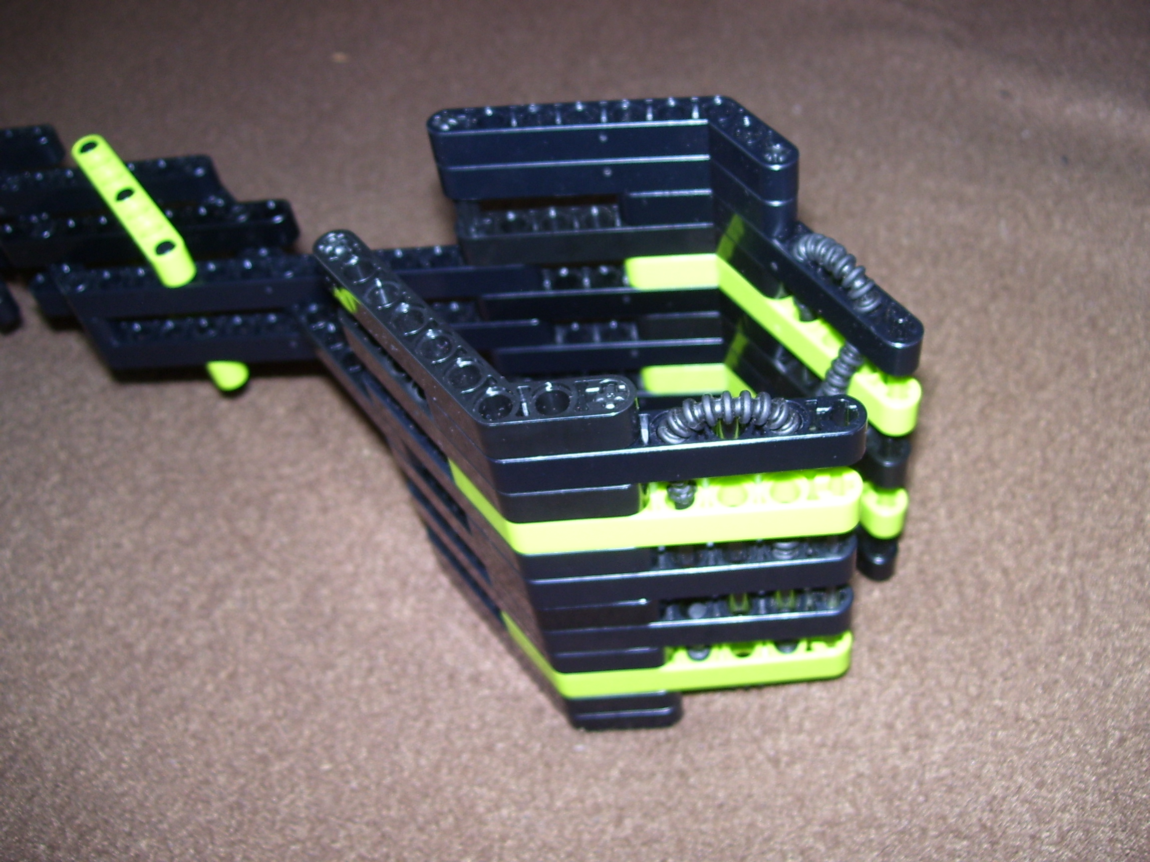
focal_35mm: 36
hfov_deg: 51.4
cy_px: 431
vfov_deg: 39.7
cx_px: 575
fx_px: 1196
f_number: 2.7
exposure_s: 1/60
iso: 80
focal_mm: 6
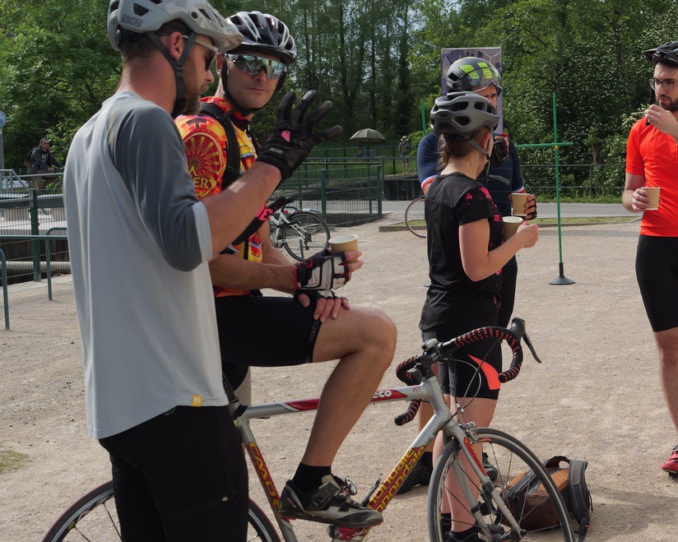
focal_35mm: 64
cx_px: 570
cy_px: 245
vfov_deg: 23.8
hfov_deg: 28.7
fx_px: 1284
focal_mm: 18
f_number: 3.5
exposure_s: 1/800
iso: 100
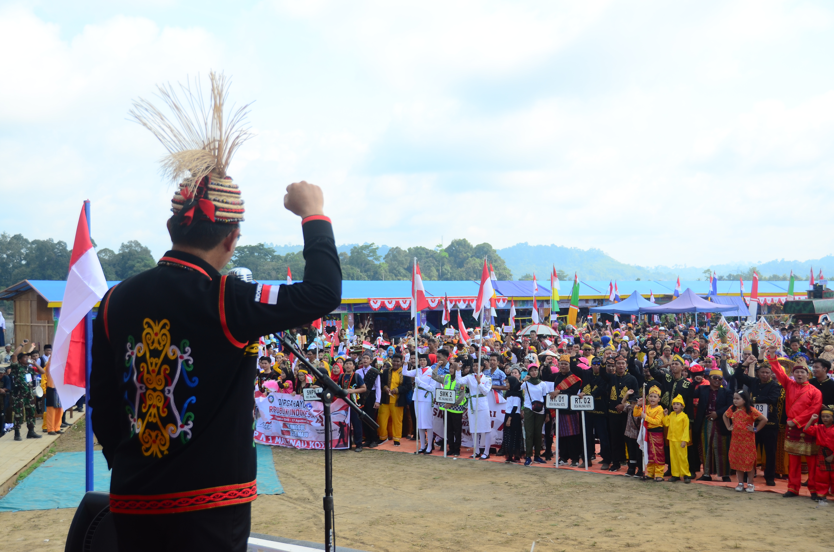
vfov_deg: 28.0
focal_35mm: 48
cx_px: 417
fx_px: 1110
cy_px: 276
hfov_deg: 41.2
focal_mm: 32
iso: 160
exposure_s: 1/800
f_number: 4
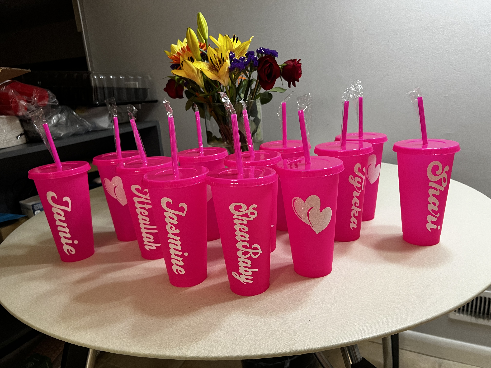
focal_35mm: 26
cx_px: 246
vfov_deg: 53.1
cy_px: 184
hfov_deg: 67.3
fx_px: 369
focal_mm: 5.7
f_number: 1.5
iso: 250
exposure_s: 1/60
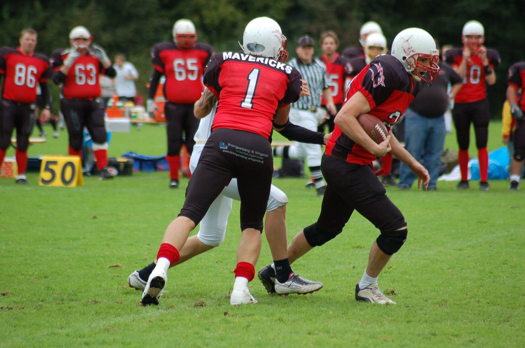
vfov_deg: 4.1
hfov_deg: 6.3
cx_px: 262
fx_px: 4803
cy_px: 174
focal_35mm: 330
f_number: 5.3
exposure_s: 1/500
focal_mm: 220
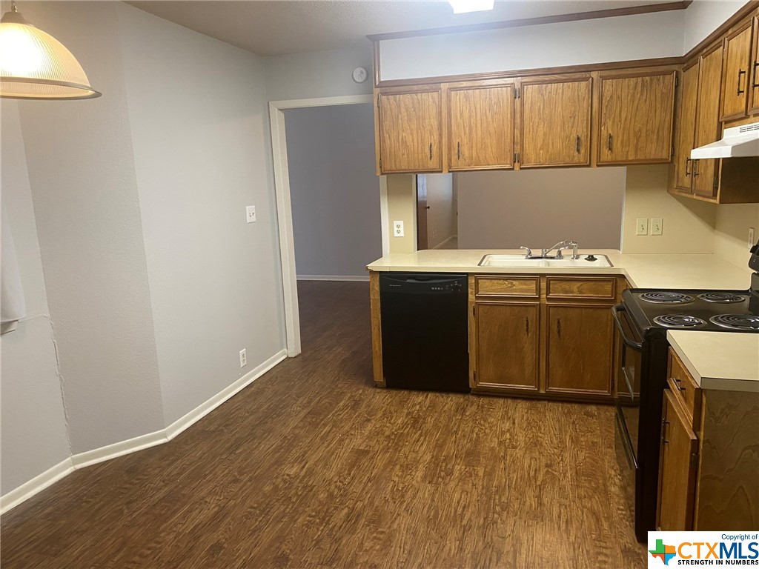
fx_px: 570
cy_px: 284
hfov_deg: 67.3
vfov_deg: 53.1
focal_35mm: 26
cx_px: 380
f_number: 1.8
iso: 200
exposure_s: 1/60
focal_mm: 4.25
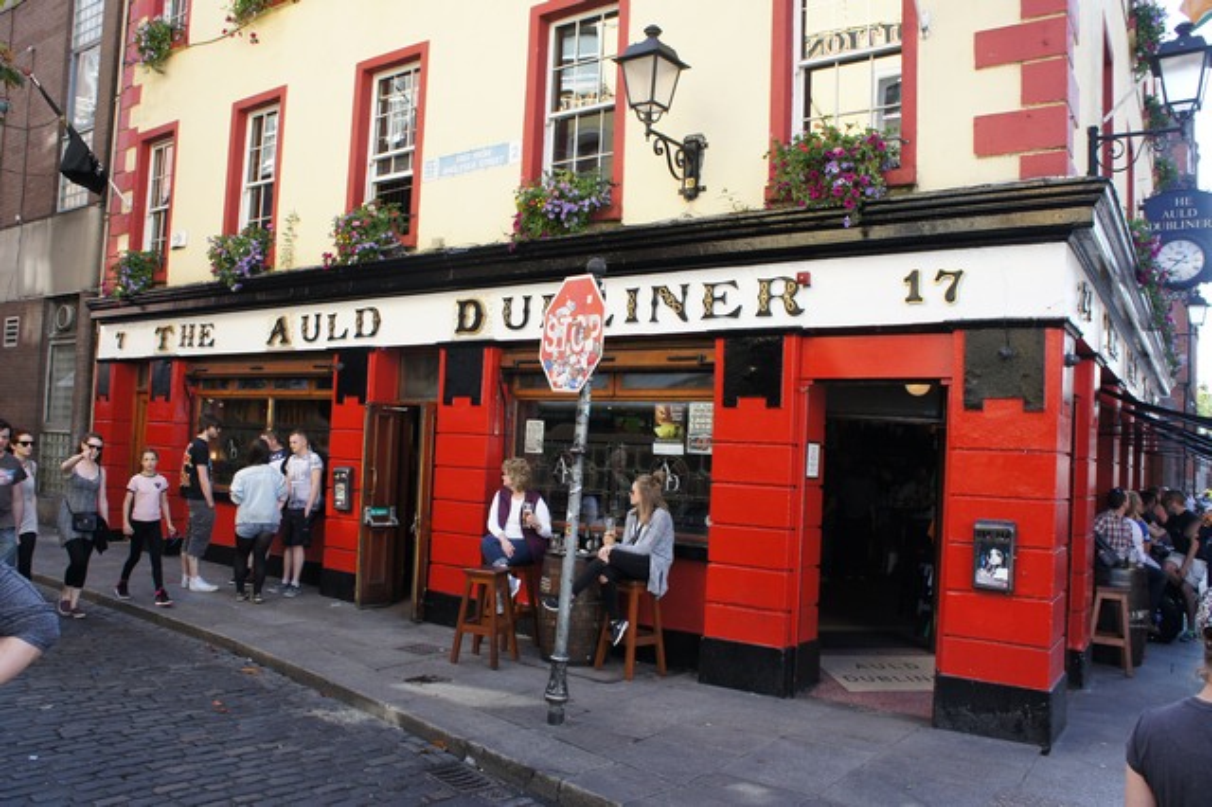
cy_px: 404
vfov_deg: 45.6
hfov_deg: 64.6
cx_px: 606
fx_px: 959
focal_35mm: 28
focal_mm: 19
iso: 500
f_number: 6.3
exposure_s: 1/250
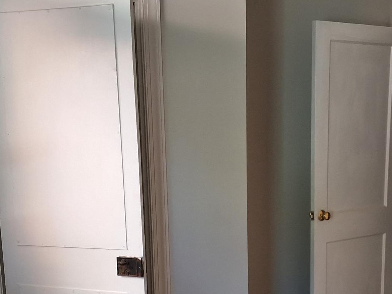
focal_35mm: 56
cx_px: 231
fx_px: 634
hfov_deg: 34.3
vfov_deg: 25.4
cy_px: 260
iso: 100
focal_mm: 2.91
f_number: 1.9
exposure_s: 1/50
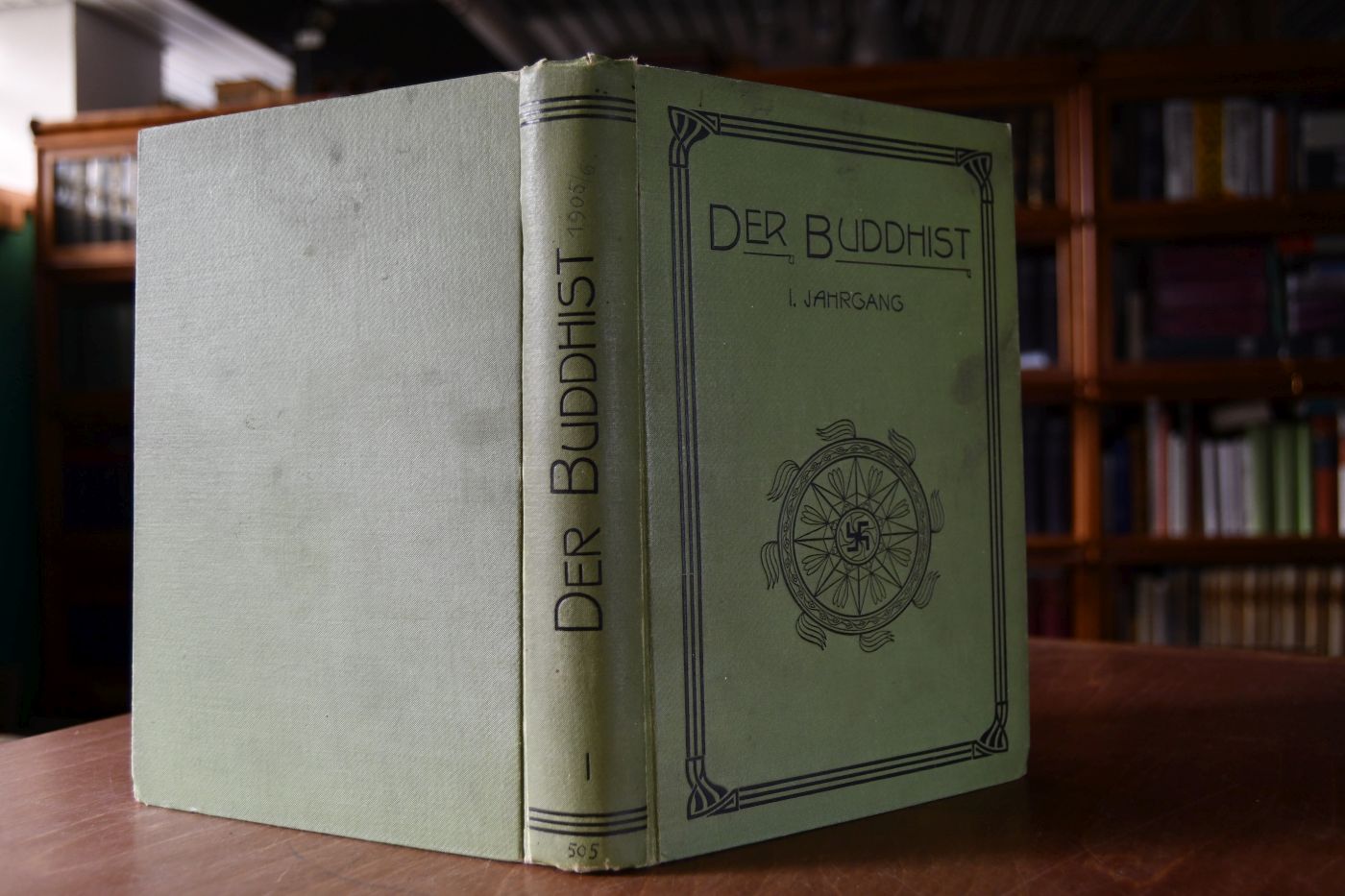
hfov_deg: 57.2
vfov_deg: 40.0
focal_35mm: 33
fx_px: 1233
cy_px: 448
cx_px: 672
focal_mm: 22
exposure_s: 1/250
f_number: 3.5
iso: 560
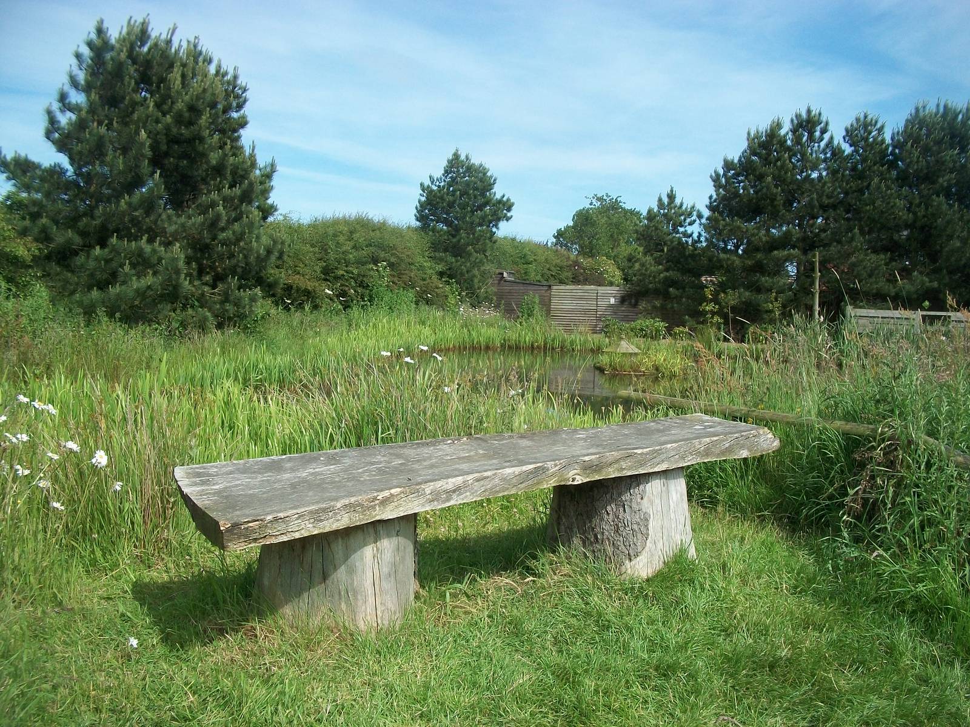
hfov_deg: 56.8
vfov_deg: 44.2
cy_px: 364
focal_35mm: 32
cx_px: 485
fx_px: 897
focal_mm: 5.7
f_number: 5.5
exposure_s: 1/320
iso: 80
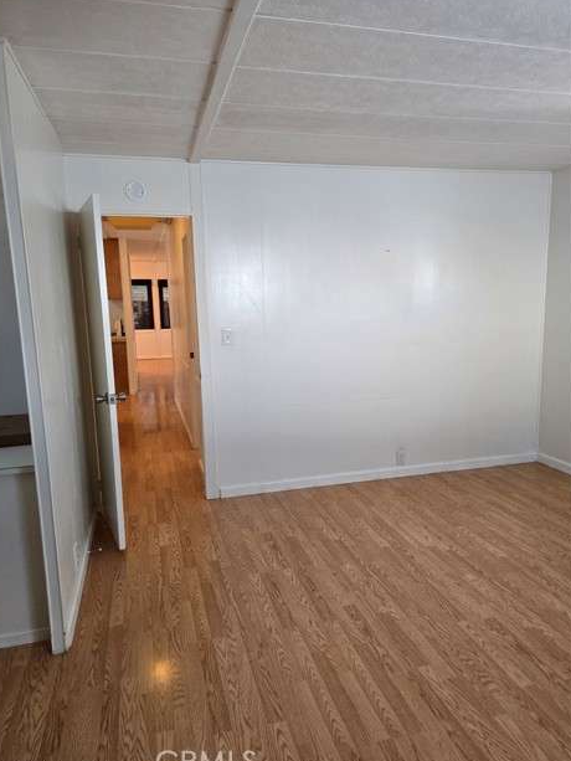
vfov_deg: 71.6
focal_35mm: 24
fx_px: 528
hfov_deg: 56.8
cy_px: 382
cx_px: 281
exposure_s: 1/180
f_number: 1.8
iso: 200
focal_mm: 5.4
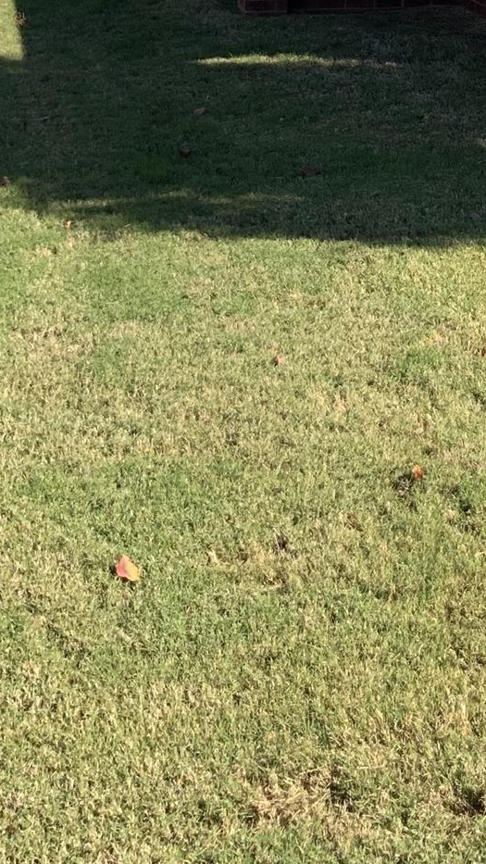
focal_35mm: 78
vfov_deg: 25.0
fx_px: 1786
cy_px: -119
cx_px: 745
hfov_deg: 14.4
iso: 16
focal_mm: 3
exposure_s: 1/1098
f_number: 1.8
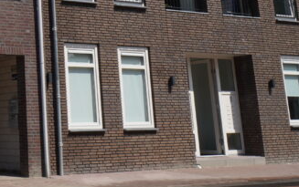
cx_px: -34
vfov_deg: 16.6
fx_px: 617
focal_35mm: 76
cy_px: -33
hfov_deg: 25.2
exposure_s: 1/160
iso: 100
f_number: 13
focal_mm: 15
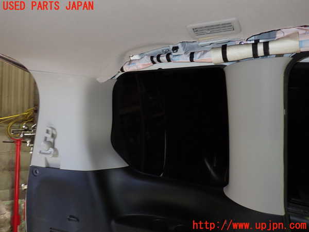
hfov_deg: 60.0
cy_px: 116
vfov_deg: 46.8
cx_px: 154
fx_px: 268
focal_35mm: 30
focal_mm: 5.4
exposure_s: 1/30
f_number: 2.3
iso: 200
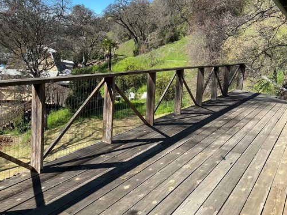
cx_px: 119
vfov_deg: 39.5
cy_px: 90
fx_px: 298
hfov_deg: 51.1
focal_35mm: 36
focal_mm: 3
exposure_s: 1/869
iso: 25
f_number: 1.8
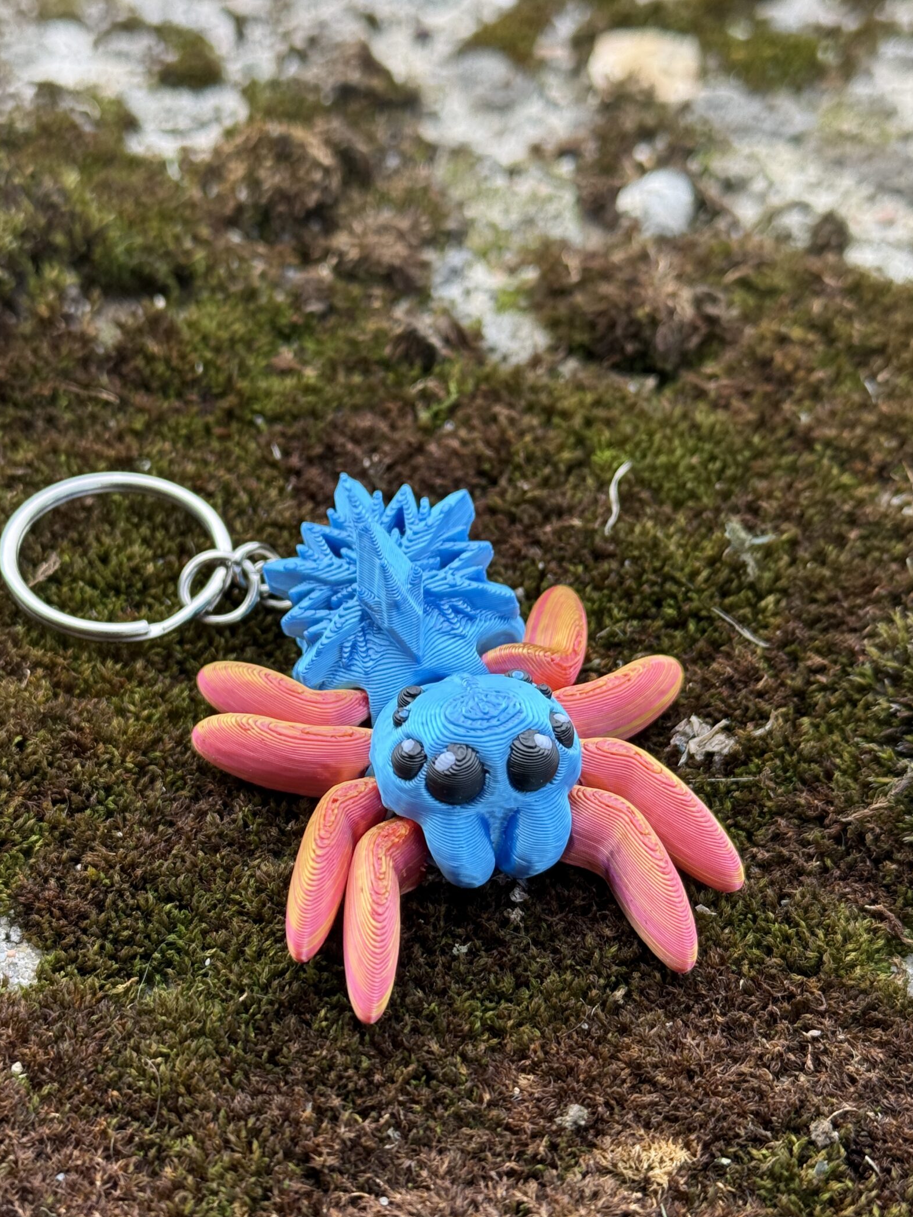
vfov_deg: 32.6
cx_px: 401
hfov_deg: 24.8
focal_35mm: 59
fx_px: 2075
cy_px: 701
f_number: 1.78
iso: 100
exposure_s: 1/452
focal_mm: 6.76
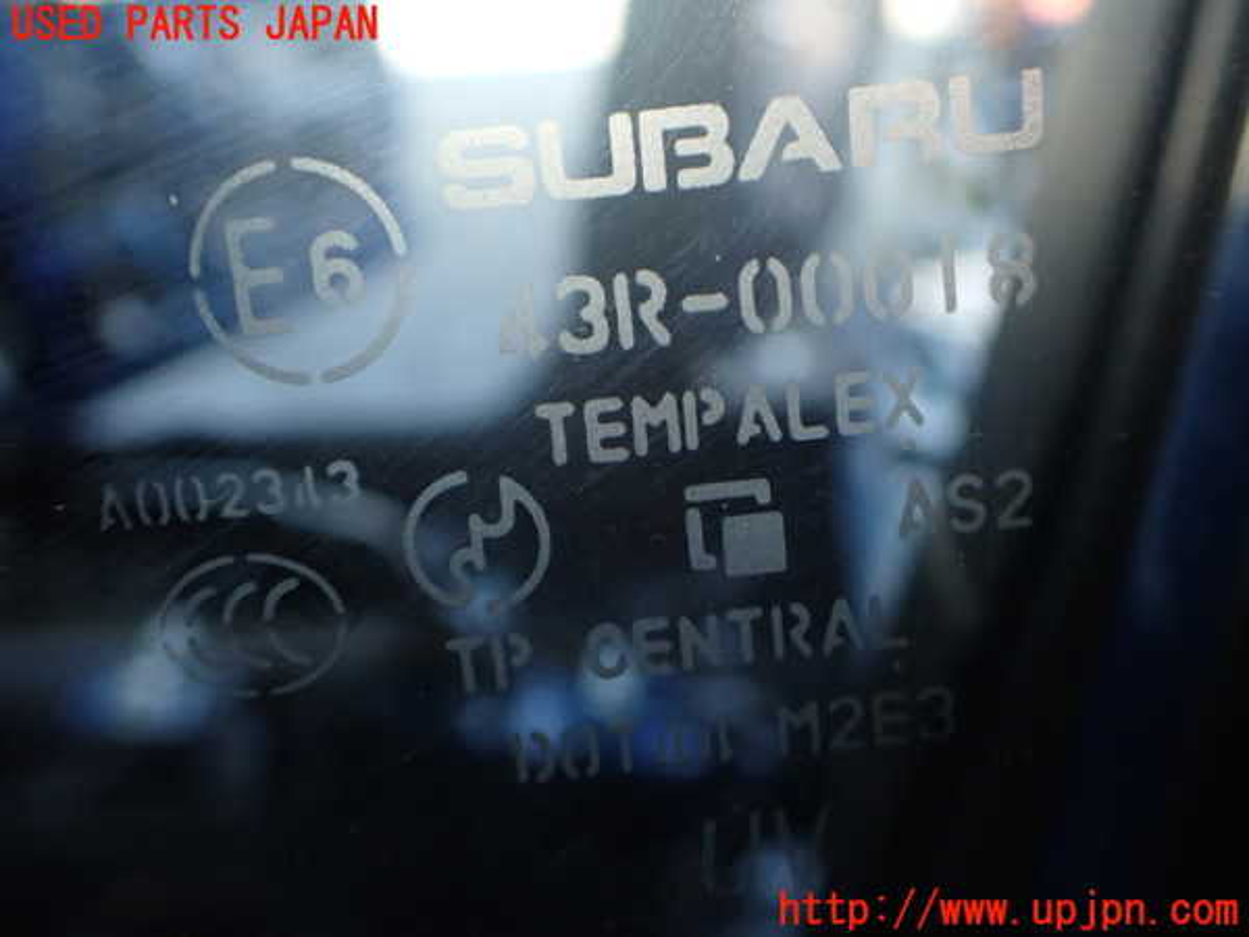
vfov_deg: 46.8
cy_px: 468
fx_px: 1082
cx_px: 624
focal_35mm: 30
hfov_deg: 60.0
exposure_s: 1/125
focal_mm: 5.4
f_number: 2.3
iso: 200
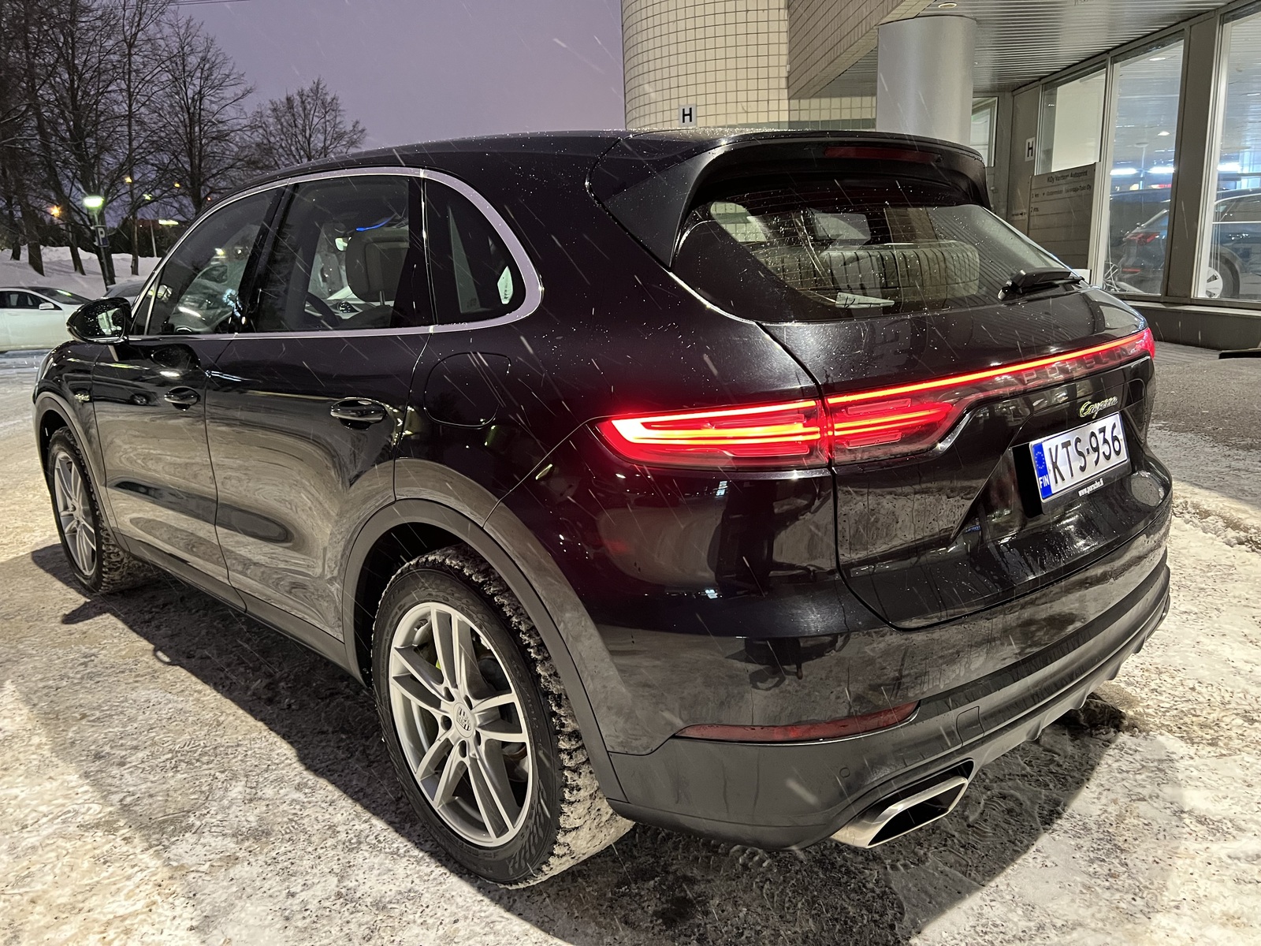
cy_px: 473
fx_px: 947
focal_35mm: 26
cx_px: 630
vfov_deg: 53.1
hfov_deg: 67.3
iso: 500
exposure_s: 1/33
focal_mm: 5.7
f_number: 1.5
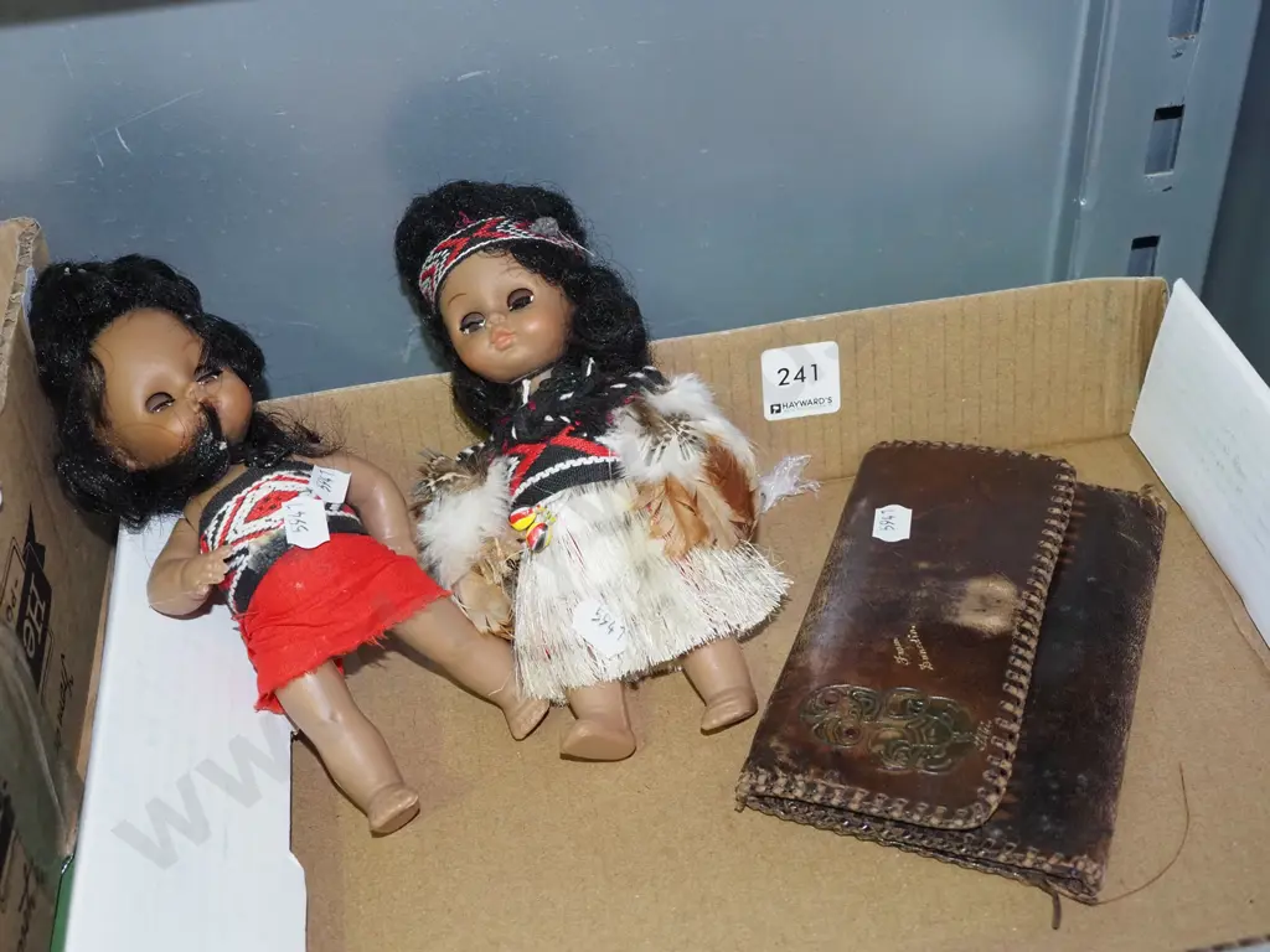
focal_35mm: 44
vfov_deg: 32.9
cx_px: 635
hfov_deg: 42.9
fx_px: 1614
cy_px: 476
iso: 2500
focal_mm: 22
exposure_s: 1/160
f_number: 5.6
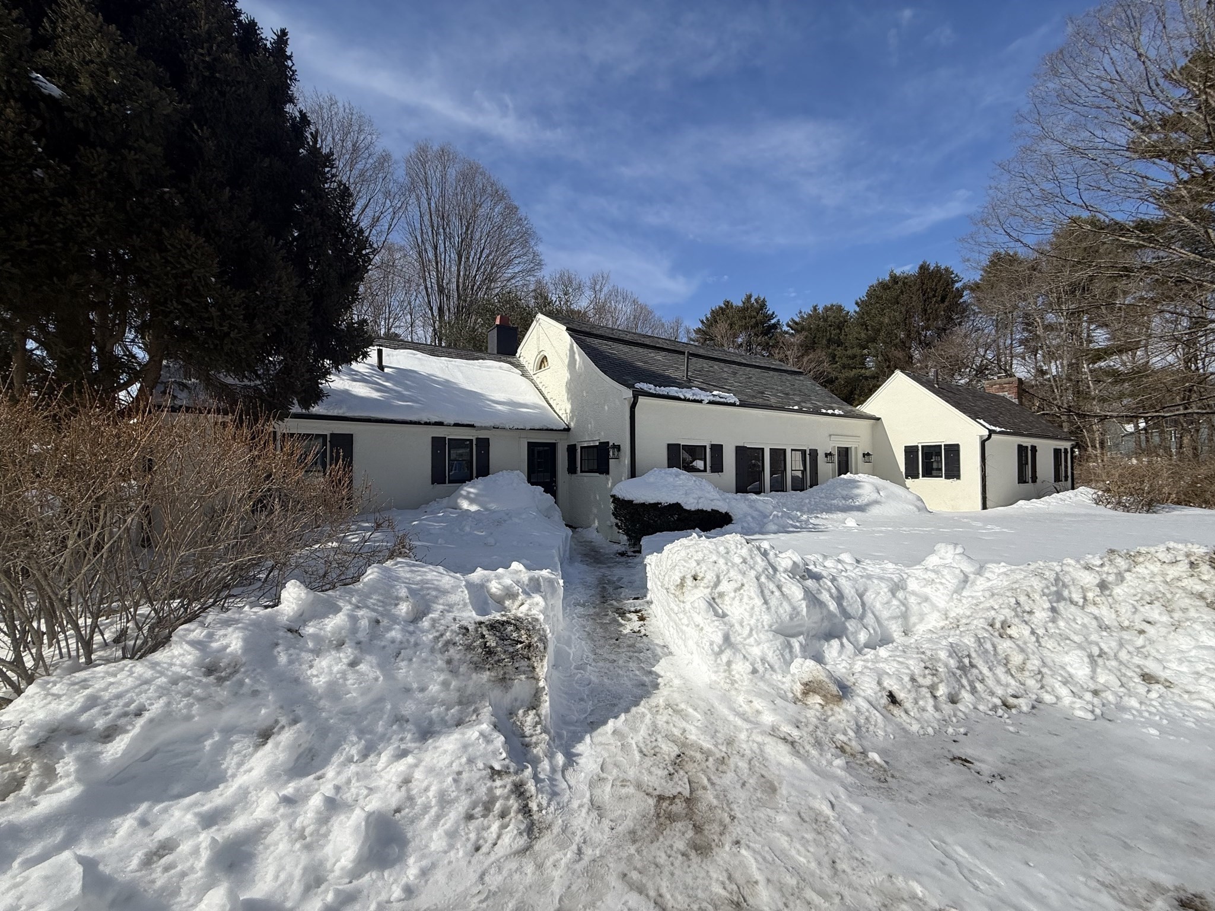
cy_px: 456
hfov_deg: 102.1
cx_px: 608
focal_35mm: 14
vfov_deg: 85.7
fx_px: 491
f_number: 2.2
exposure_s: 1/4425
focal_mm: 2.22
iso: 50
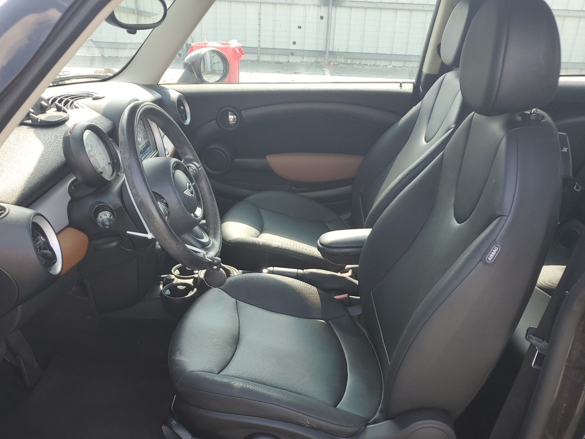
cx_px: 284
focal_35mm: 30
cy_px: 247
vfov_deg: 46.7
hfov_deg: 60.0
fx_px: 507
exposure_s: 1/323
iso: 50
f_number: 1.5
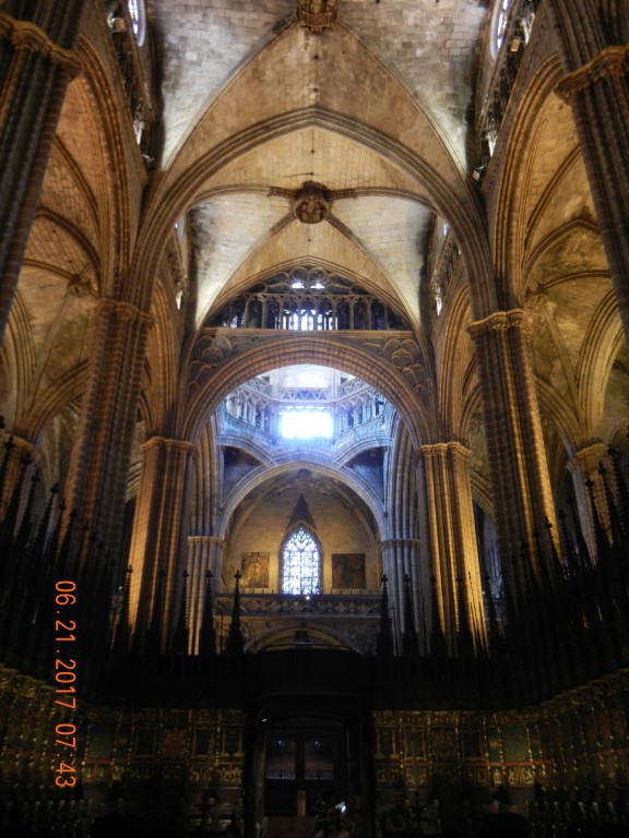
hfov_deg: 46.8
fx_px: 727
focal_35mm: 30
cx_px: 314
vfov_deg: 60.0
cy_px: 419
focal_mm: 5.4
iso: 400
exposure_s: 1/9
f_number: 3.5
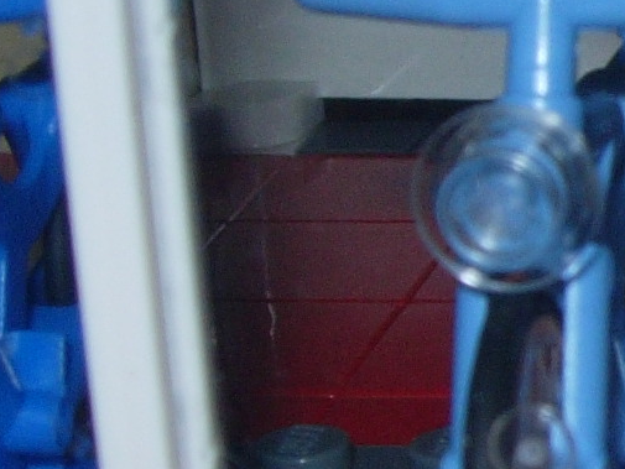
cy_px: 189
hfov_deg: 9.5
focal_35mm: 195
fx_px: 3522
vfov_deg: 7.6
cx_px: 1202
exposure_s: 1/64
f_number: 4.8
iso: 79
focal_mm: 7.8
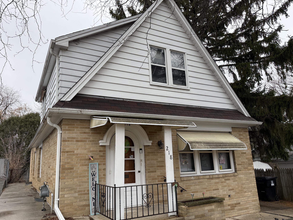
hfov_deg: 67.2
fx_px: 220
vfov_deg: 53.1
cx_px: 136
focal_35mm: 26
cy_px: 114
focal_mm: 6.76
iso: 100
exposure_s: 1/461
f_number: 1.78
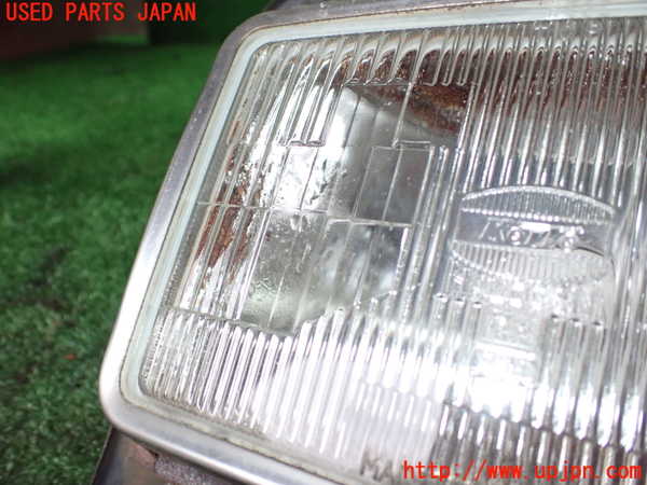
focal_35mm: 30
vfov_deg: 46.8
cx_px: 324
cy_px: 242
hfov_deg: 60.0
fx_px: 561
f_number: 6.3
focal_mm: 5.4
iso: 800
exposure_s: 1/30
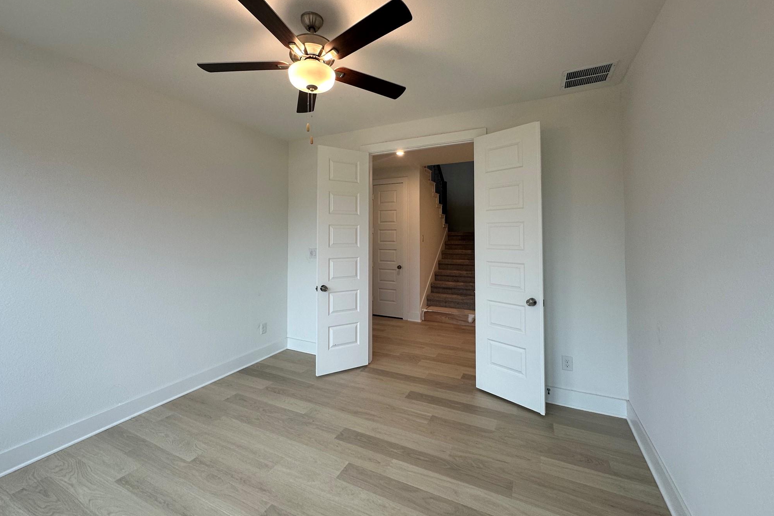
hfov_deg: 100.4
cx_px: 378
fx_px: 322
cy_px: 225
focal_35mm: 15
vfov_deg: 77.0
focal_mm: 2.22
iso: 100
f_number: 2.2
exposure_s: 1/120
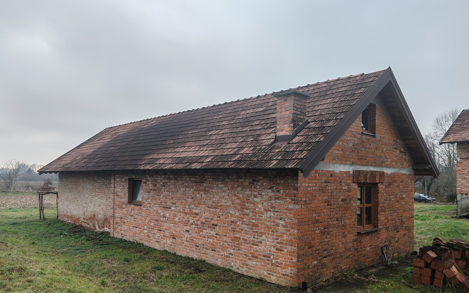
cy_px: 175
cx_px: 235
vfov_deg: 42.9
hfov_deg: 64.6
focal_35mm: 29
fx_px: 371
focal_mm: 6.12
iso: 50
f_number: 1.9
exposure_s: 1/250
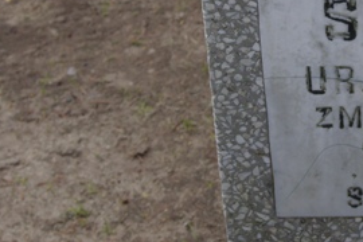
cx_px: 411
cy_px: -30
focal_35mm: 142
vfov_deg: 9.6
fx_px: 1432
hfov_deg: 14.1
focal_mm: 40
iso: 200
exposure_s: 1/125
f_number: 13
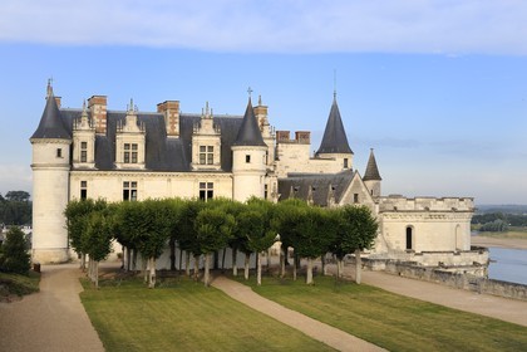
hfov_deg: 33.4
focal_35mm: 60
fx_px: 878
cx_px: 264
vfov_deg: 22.6
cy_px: 176
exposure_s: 1/160
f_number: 10
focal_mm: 60
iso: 200
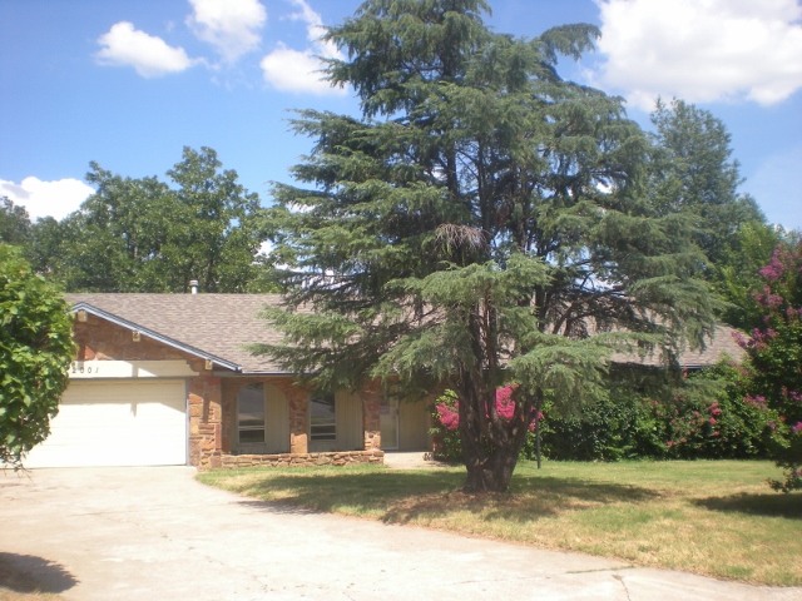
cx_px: 401
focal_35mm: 38
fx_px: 880
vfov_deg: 37.7
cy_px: 300
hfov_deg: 49.0
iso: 89
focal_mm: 6.3
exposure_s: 1/376
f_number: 4.6
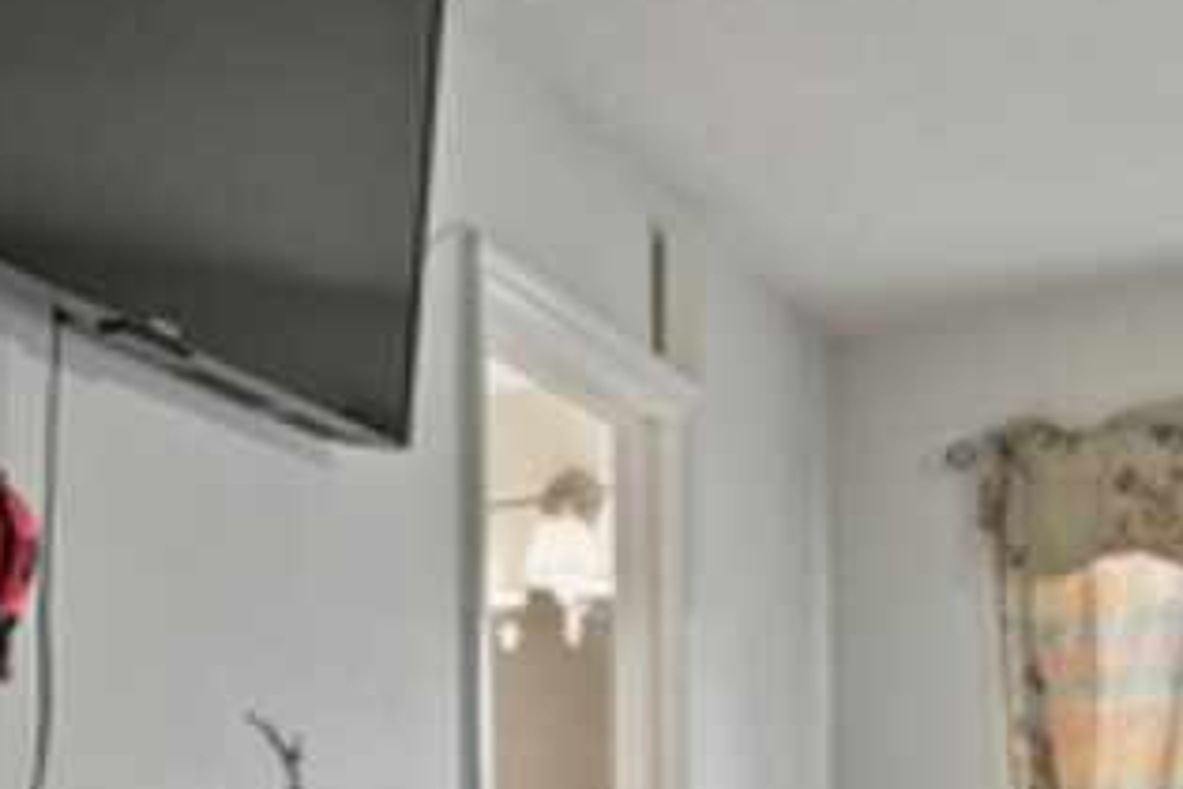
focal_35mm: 67
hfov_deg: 28.8
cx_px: 105
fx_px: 2203
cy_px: 973
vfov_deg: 19.1
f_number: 8
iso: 400
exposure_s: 1/2
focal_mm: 16.5
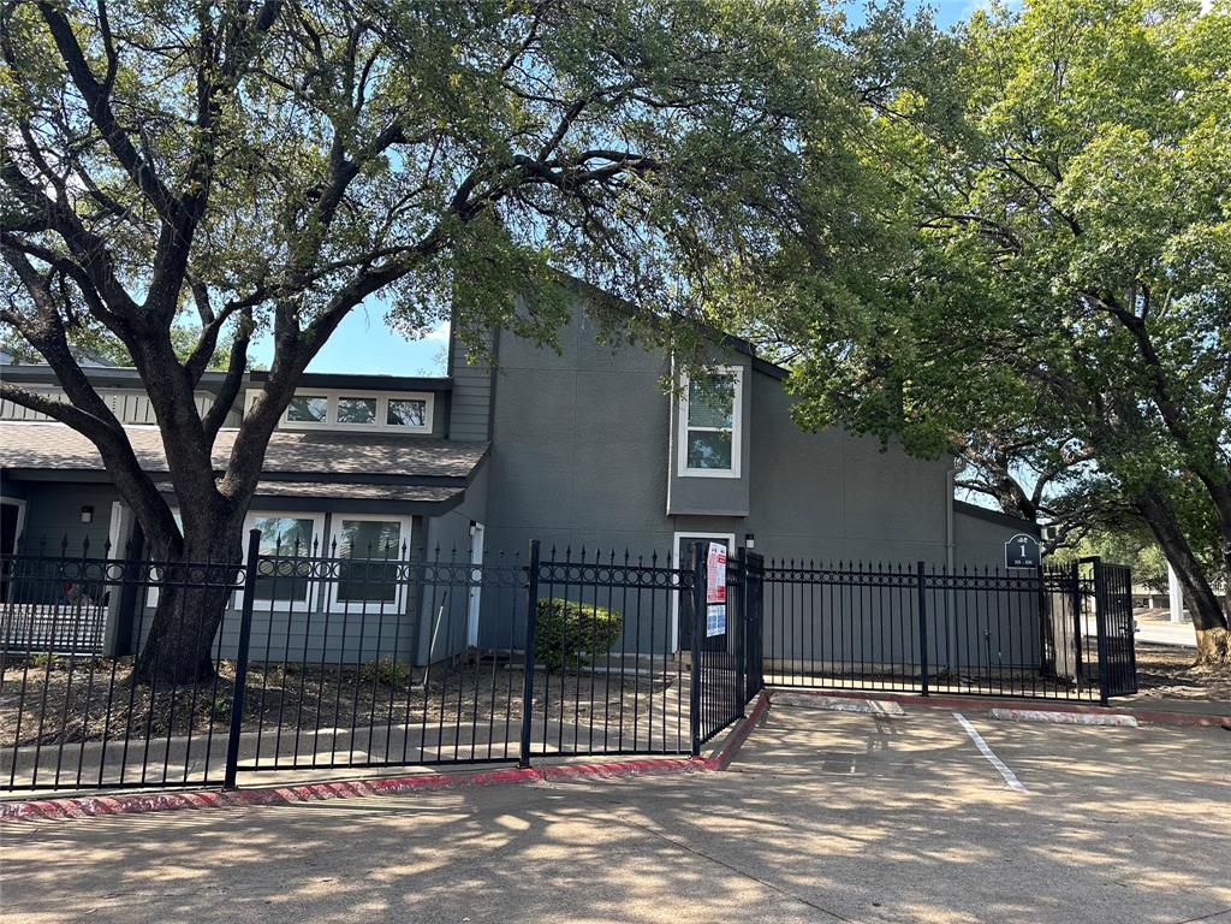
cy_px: 462
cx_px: 616
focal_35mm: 24
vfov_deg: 56.8
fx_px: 853
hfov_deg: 71.6
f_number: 1.78
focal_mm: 6.86
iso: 80
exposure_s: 1/623
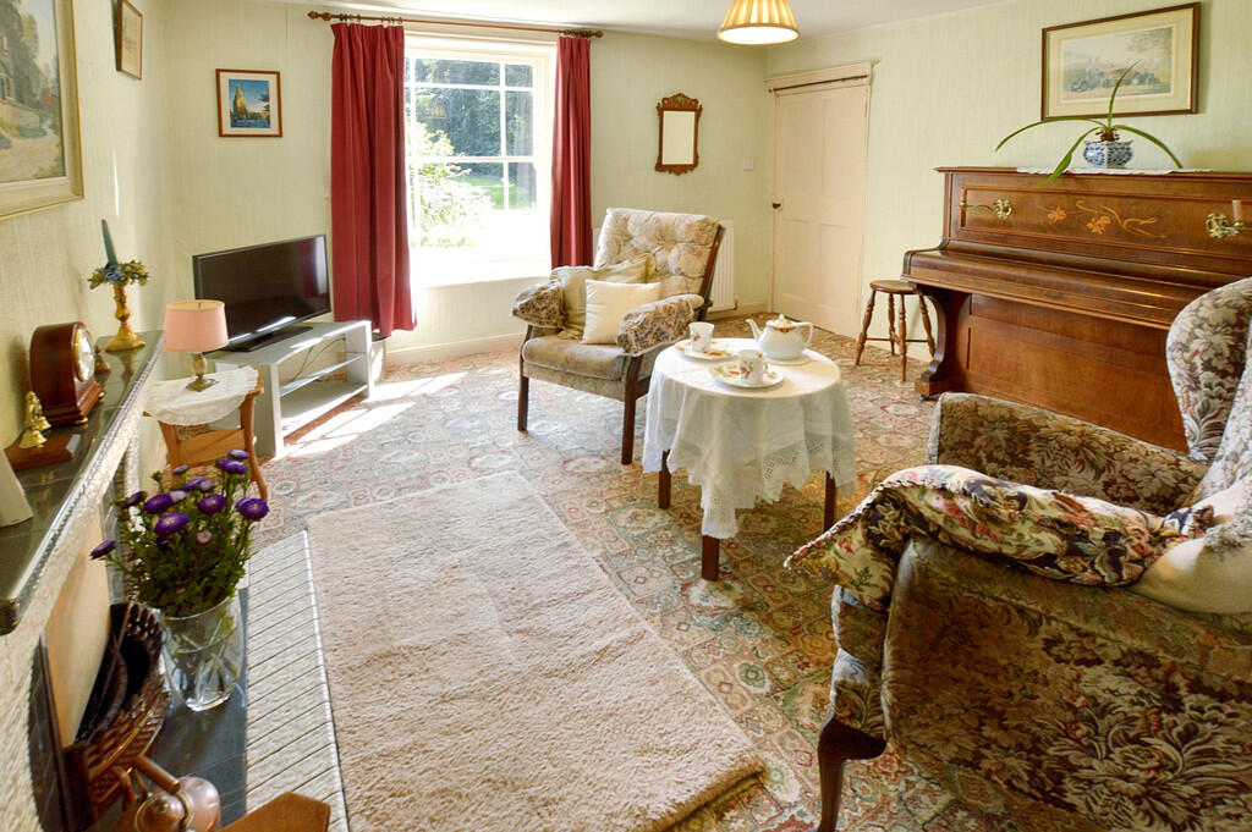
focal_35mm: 15
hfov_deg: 100.4
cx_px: 626
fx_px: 521
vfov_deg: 77.2
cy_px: 416
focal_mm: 10
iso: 200
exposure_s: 1/20
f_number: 8
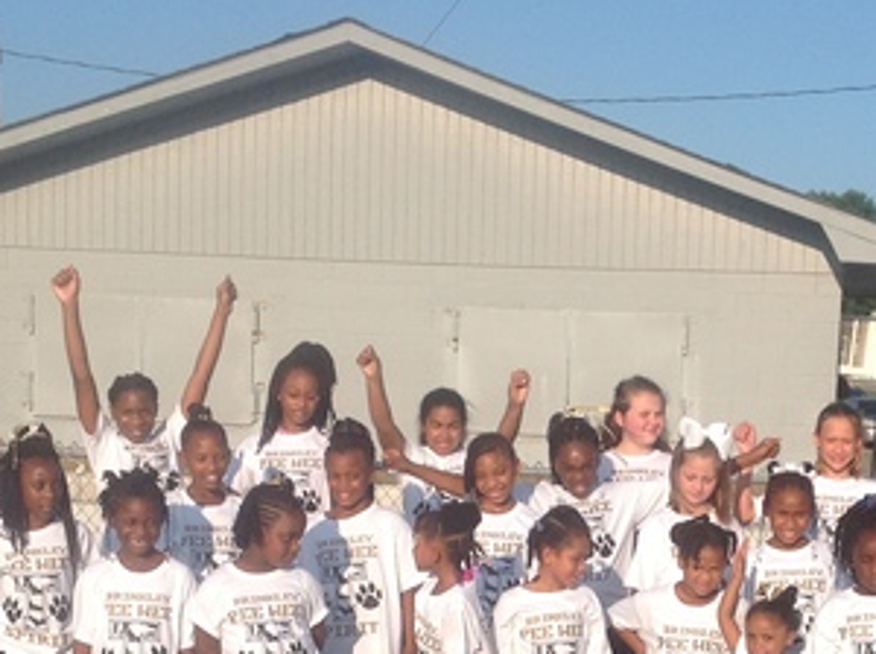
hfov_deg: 23.2
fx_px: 2122
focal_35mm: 84
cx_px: 587
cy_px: 613
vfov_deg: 17.2
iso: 50
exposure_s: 1/2016
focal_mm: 4.28
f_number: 2.4
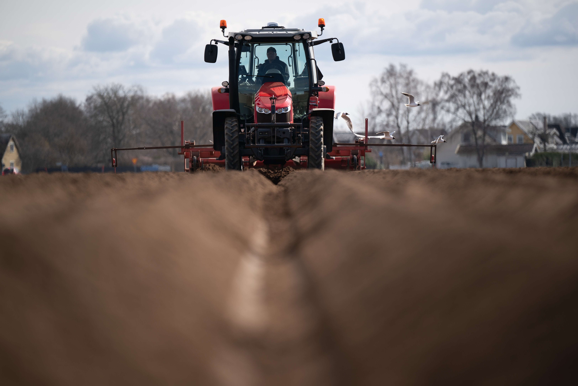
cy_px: 193
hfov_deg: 10.3
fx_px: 3211
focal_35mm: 200
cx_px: 289
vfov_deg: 6.9
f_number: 2.8
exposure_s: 1/1600
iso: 100
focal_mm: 200
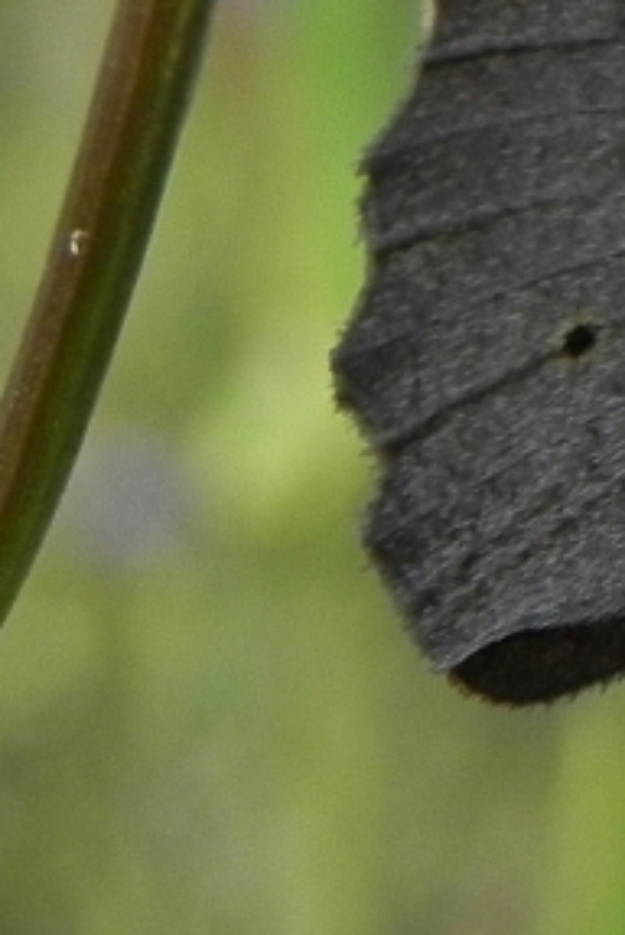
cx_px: 1234
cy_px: 287
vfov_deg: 5.3
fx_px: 10105
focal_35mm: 389
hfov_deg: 3.5
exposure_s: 1/605
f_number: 5.6
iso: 160
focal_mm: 18.8
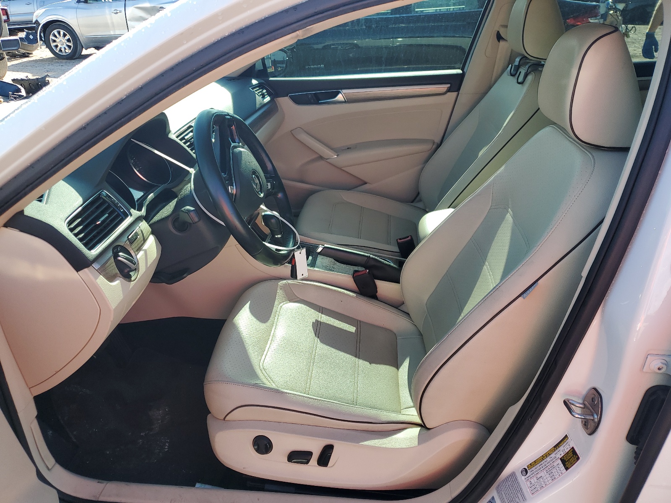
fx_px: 504
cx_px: 336
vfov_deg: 53.1
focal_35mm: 26
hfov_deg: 67.3
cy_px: 252
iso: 50
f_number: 1.5
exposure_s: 1/476
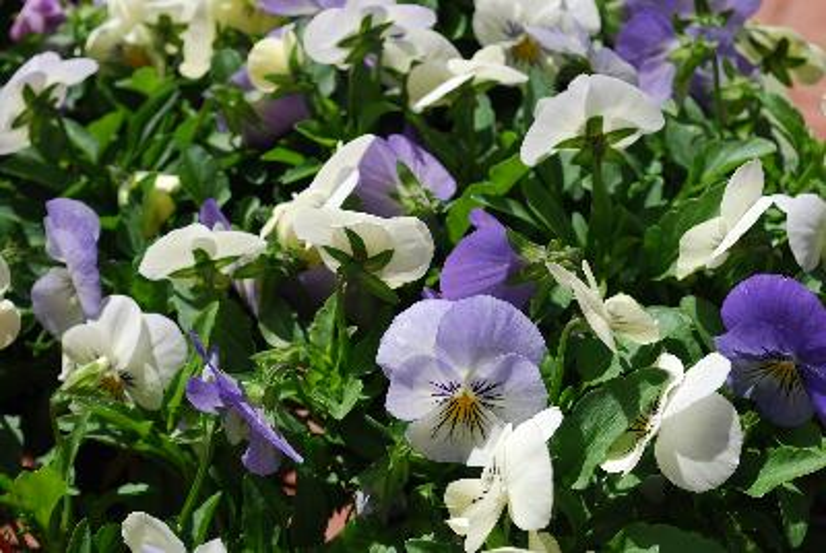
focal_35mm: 66
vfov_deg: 20.7
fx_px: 1517
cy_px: 276
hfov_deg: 30.5
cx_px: 413
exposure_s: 1/250
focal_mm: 44
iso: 100
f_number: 8
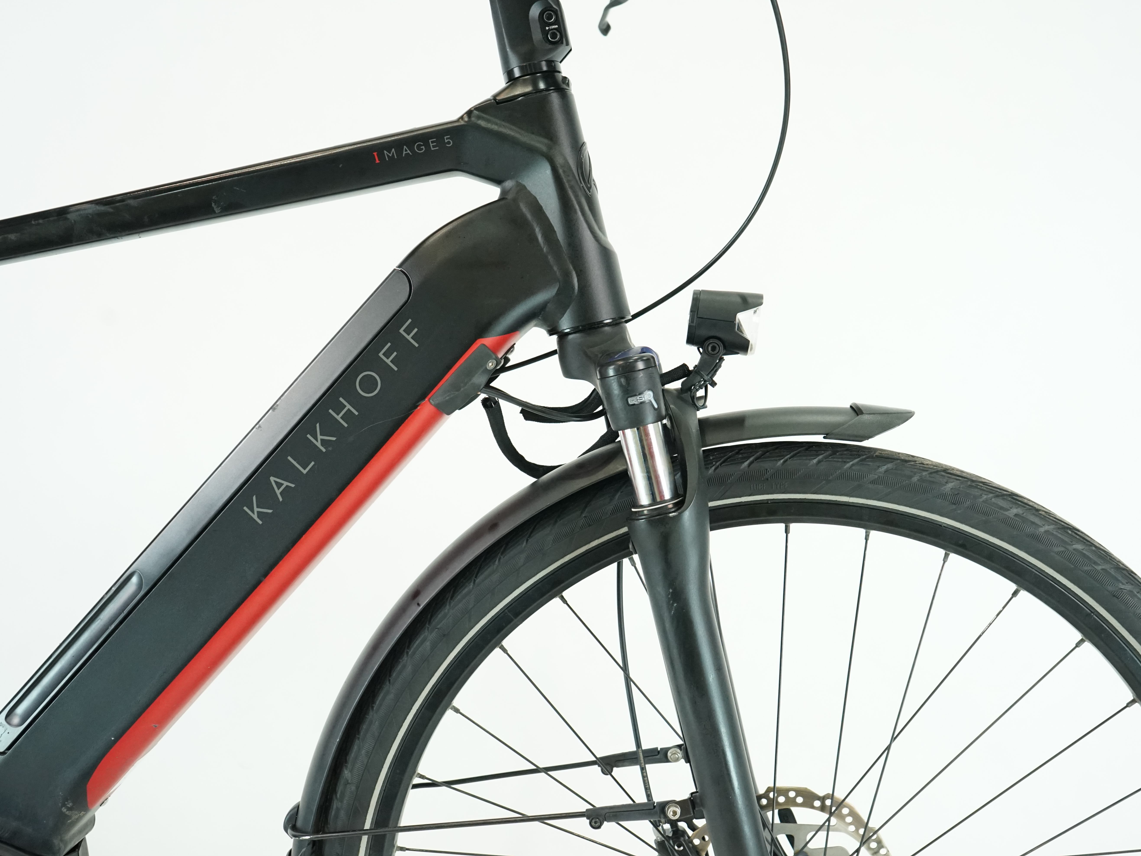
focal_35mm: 35
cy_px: 424
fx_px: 1154
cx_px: 628
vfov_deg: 40.7
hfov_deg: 52.5
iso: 3200
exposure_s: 1/200
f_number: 5.6
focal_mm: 32
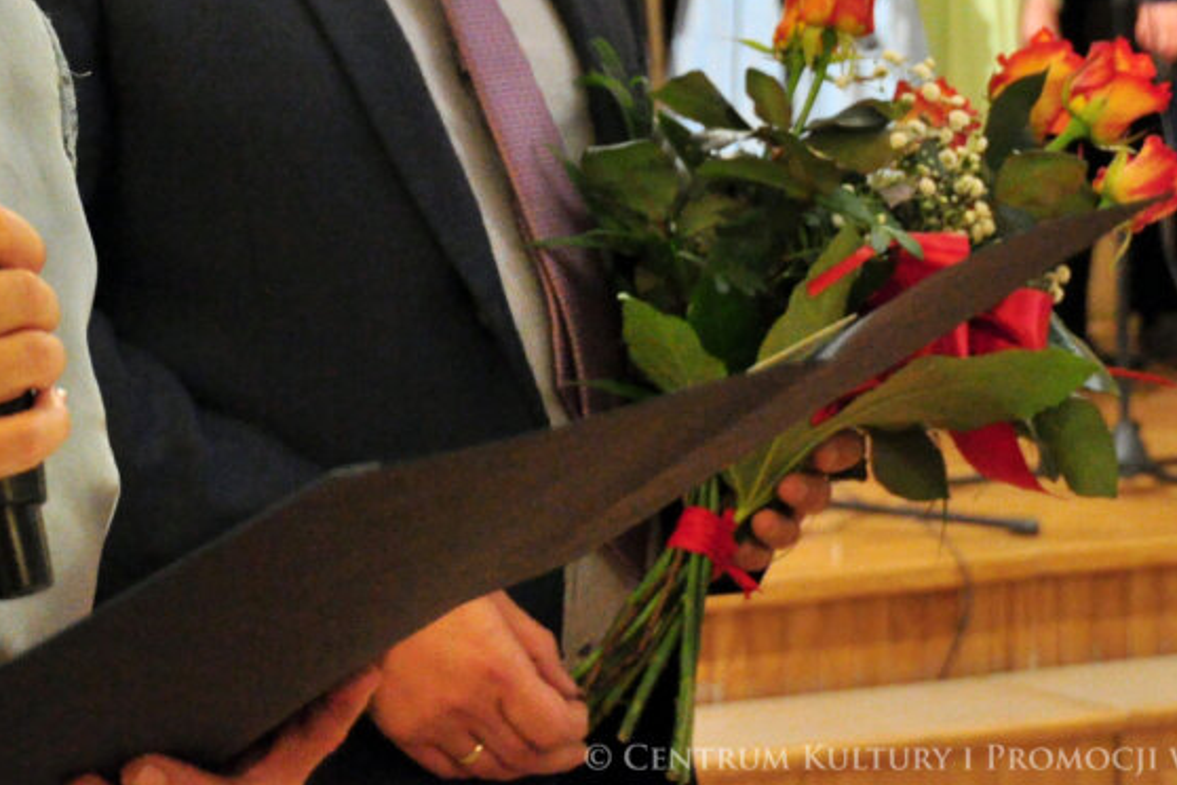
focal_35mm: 118
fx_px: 3858
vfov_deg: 11.5
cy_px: -32
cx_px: 219
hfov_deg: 17.2
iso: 2500
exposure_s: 1/50
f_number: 6.3
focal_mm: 36
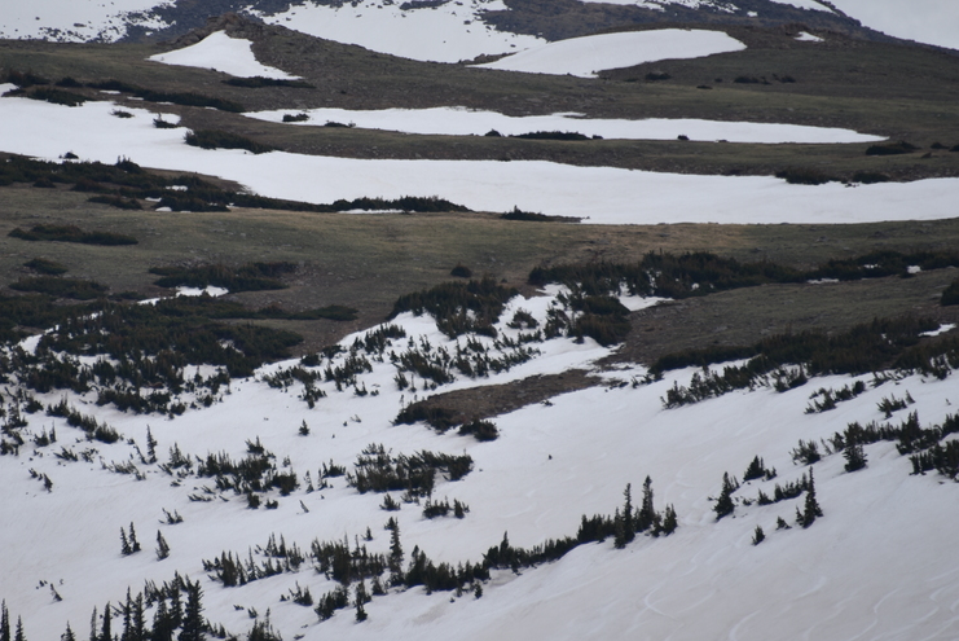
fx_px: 13806
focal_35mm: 518
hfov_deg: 4.0
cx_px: 324
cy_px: 236
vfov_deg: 2.7
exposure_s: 1/640
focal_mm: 300
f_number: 5.6
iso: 100
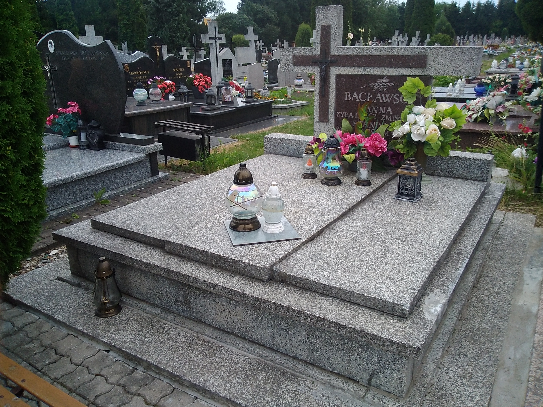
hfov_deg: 60.0
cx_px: 276
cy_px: 206
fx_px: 471
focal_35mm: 30
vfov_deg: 46.8
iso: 100
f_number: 2.4
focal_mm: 2.39
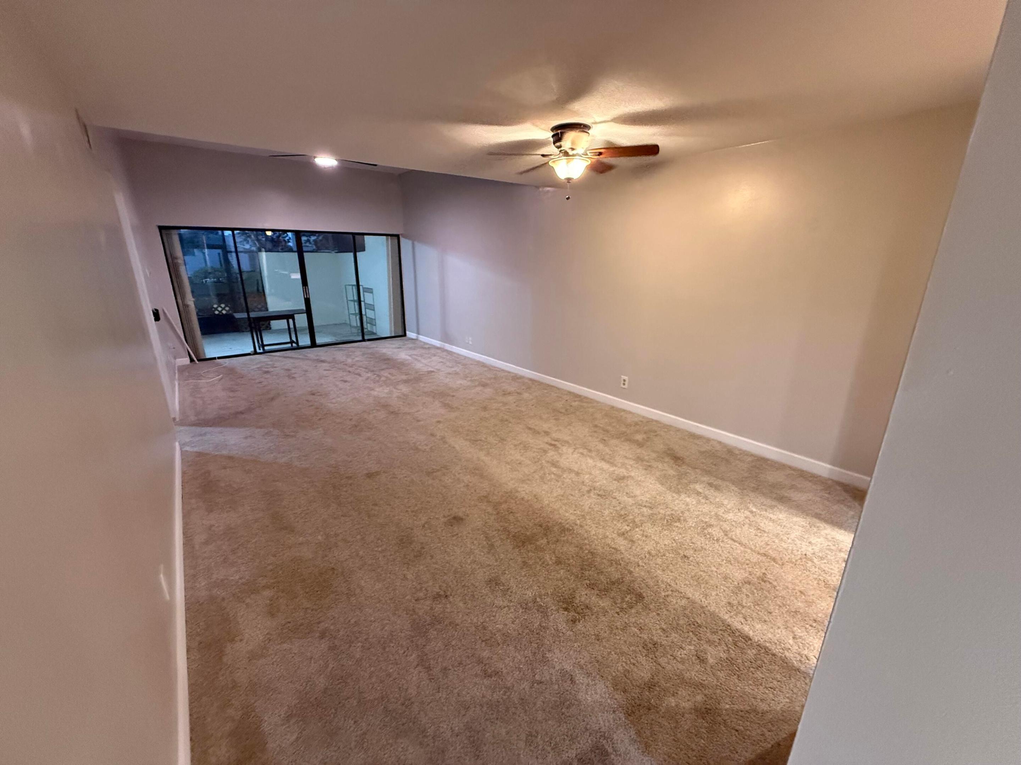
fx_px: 413
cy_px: 382
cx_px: 510
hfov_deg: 102.1
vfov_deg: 85.7
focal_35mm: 14
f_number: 2.2
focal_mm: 2.22
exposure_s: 1/60
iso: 800
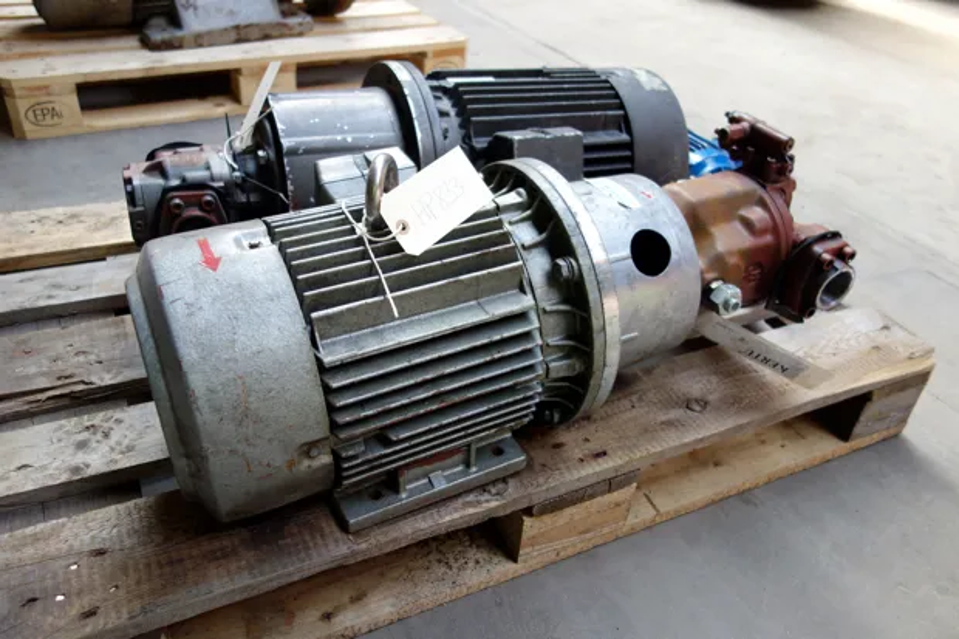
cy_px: 320
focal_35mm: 28
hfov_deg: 65.5
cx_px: 480
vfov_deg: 46.4
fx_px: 746
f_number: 1.8
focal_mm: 10.4
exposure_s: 1/80
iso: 125
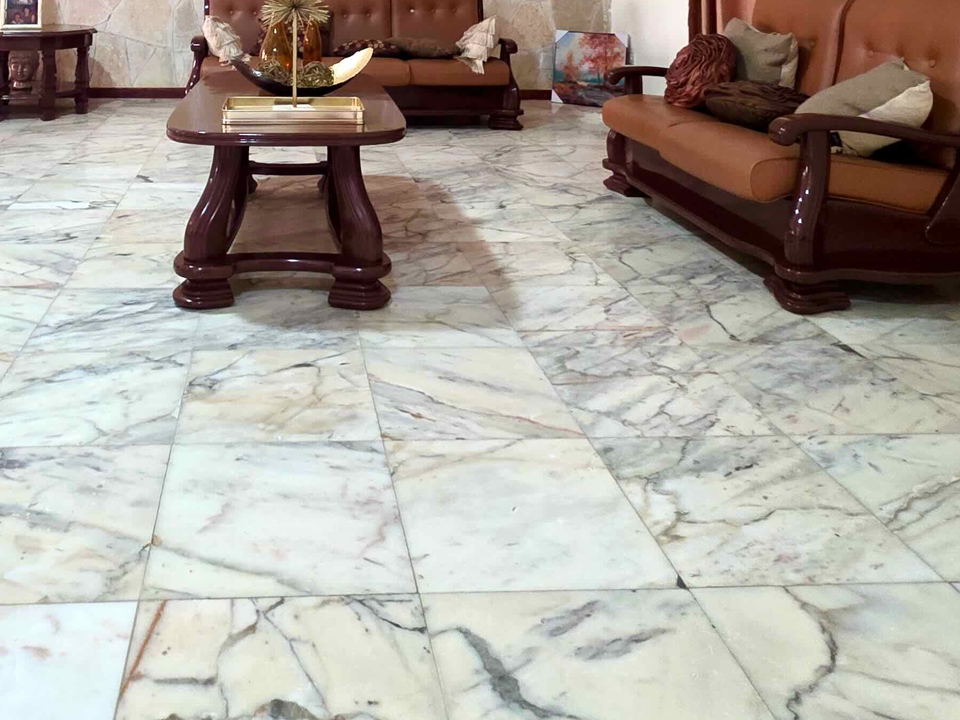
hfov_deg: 60.3
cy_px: -74
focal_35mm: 29
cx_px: 324
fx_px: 804
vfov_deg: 39.4
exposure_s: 1/60
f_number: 1.9
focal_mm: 2.2
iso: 400
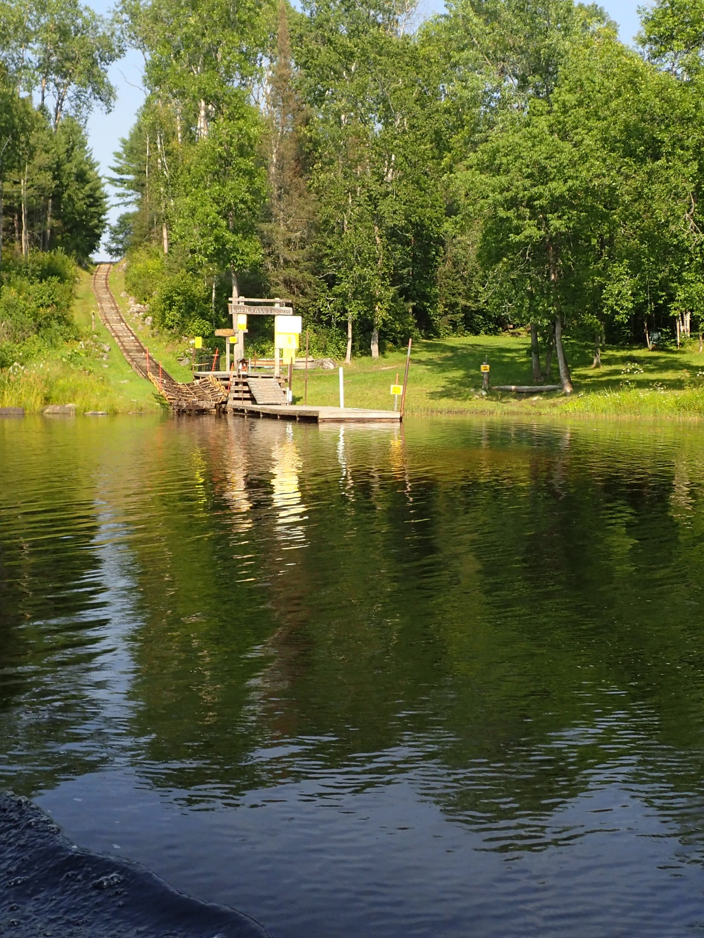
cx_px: 365
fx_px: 1003
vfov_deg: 50.1
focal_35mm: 37
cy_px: 434
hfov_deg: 38.7
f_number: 3.2
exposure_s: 1/640
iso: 100
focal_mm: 5.5
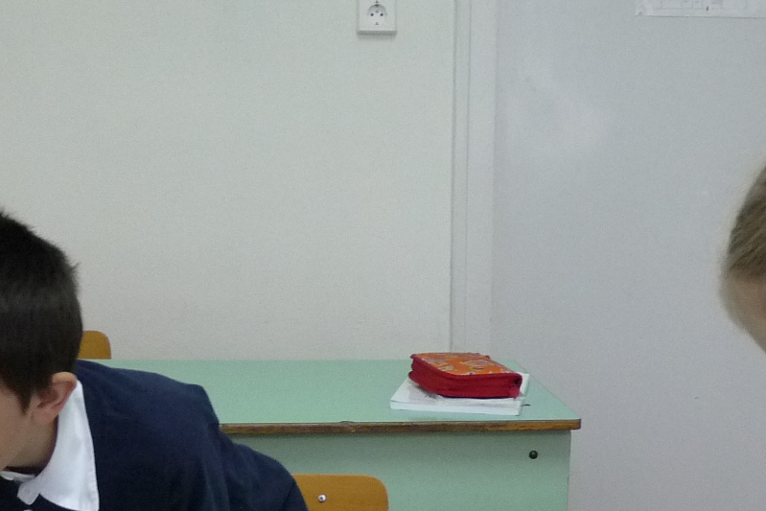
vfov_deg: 18.5
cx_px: 424
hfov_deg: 28.1
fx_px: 1532
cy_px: 489
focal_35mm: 72
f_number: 2.8
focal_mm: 4.8
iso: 320
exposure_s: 1/30
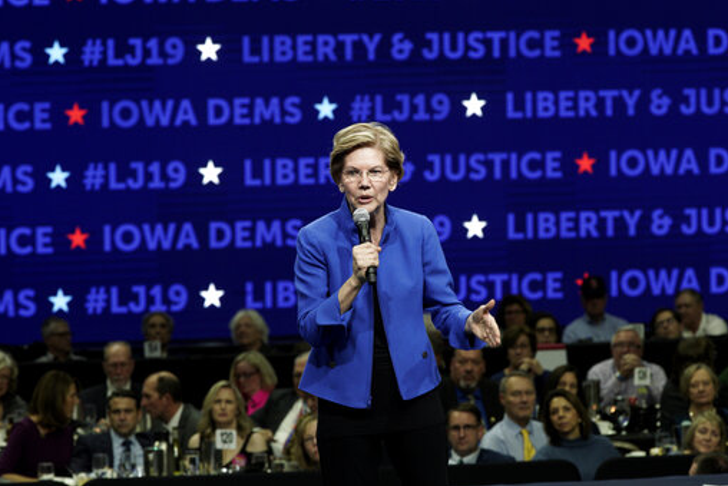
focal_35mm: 252
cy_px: 243
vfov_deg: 5.5
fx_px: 5097
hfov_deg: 8.2
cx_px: 365
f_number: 10
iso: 2000
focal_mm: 250
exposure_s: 1/100
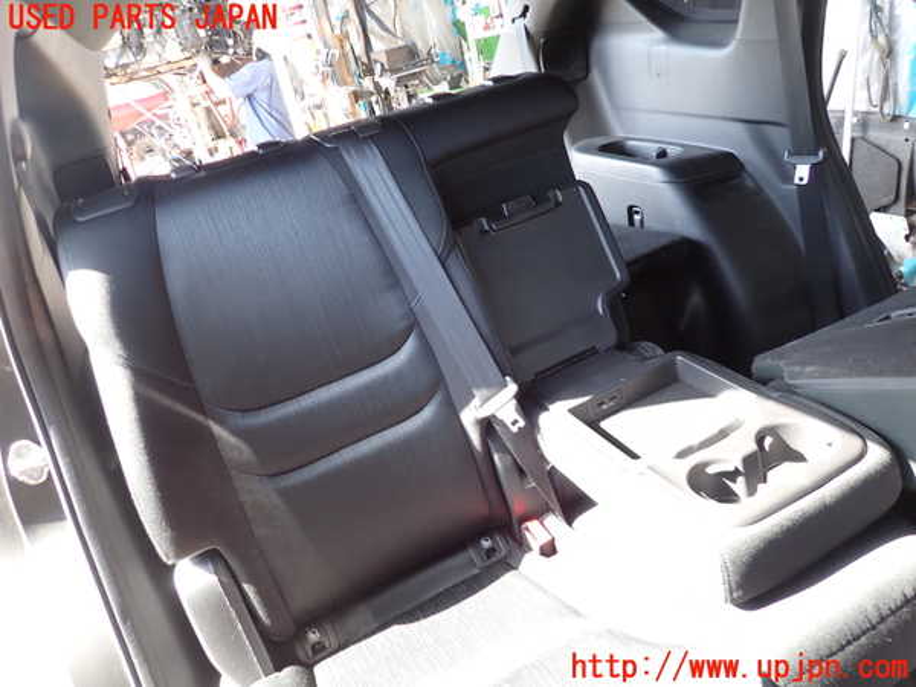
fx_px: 662
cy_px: 344
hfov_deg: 69.4
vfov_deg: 54.9
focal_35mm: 25
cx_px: 458
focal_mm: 4.5
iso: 160
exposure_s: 1/60
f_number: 2
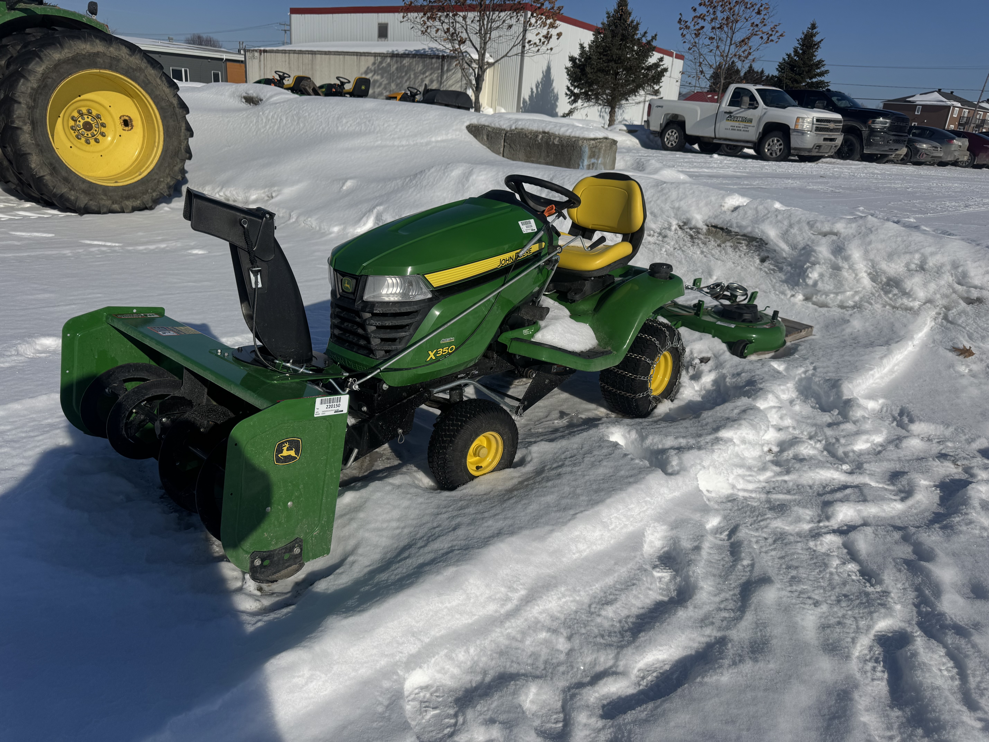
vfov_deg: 56.8
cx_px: 494
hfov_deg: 71.6
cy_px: 371
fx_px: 686
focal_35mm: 24
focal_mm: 6.76
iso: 50
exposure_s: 1/12346
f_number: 1.78
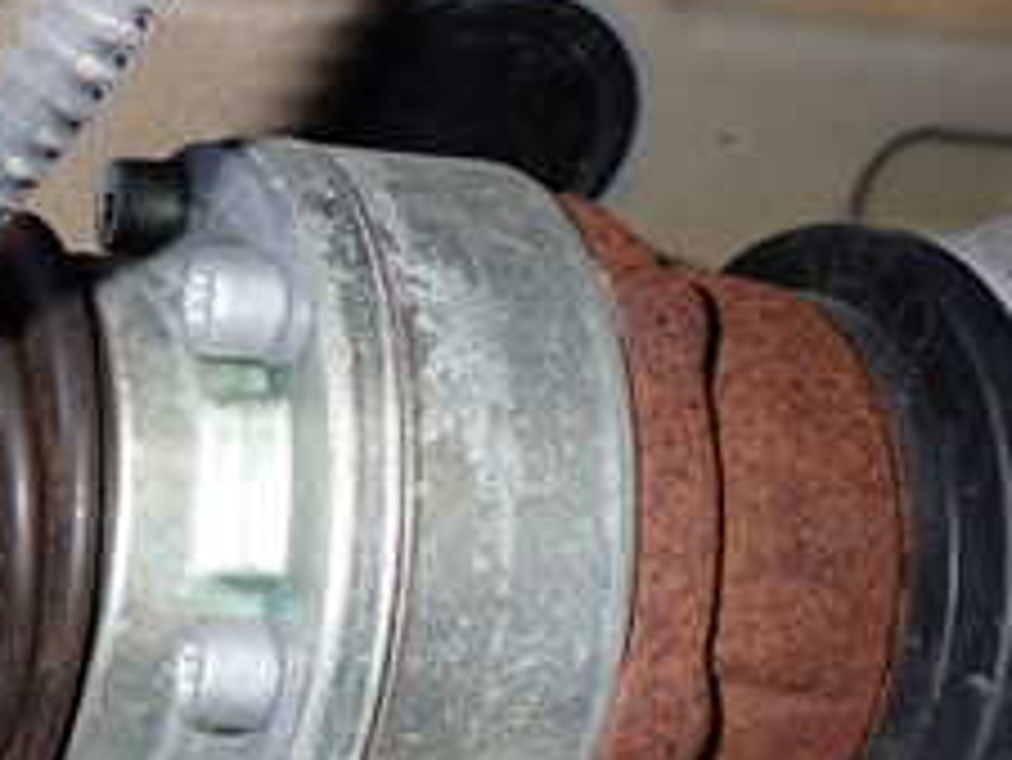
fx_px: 2340
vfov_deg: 18.4
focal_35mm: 80
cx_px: -301
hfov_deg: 22.0
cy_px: 450
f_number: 6.3
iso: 200
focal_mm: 5.4
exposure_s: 1/30
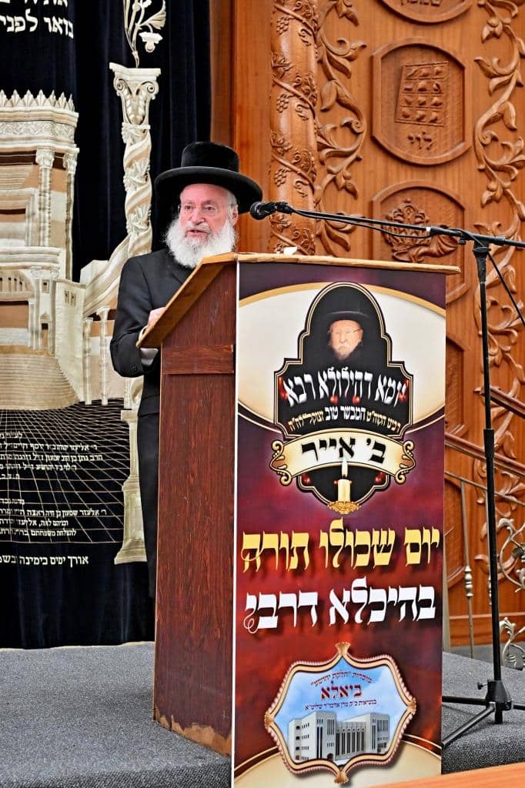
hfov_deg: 20.3
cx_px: 262
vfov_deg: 30.1
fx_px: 1467
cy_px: 394
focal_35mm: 67
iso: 1250
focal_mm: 45
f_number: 4
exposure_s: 1/320
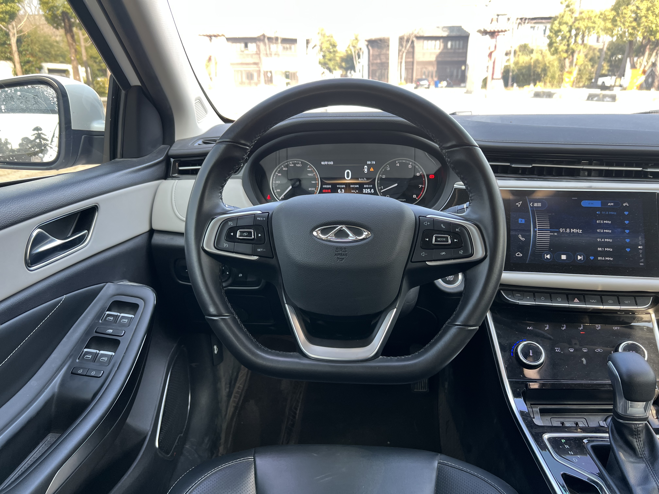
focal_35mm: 26
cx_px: 330
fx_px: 495
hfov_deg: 67.3
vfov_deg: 53.1
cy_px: 247
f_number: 1.5
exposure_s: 1/121
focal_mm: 5.7
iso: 100
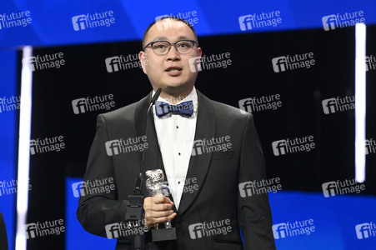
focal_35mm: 240
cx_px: 188
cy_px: 125
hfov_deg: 8.6
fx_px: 2505
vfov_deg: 5.7
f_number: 5.6
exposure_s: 1/200
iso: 10000
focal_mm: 240
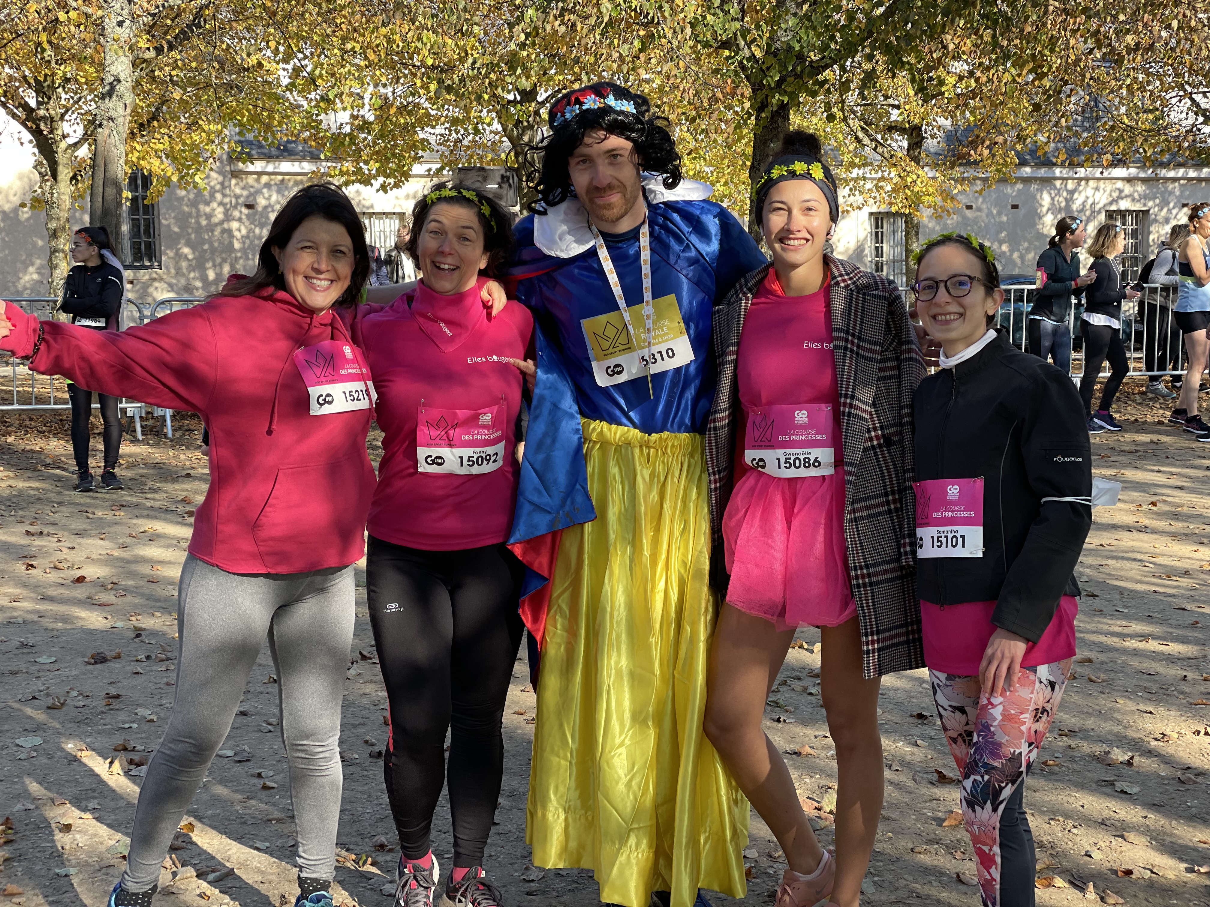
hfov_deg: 36.8
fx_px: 1818
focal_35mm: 52
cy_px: 454
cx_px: 605
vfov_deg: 28.0
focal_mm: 6
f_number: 2
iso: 25
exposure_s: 1/129
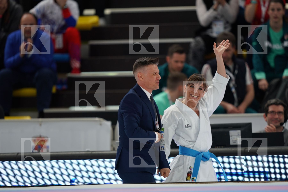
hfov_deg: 5.2
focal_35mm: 400
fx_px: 3200
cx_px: 144
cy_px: 96
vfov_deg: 3.4
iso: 640
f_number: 2.8
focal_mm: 400
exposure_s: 1/320
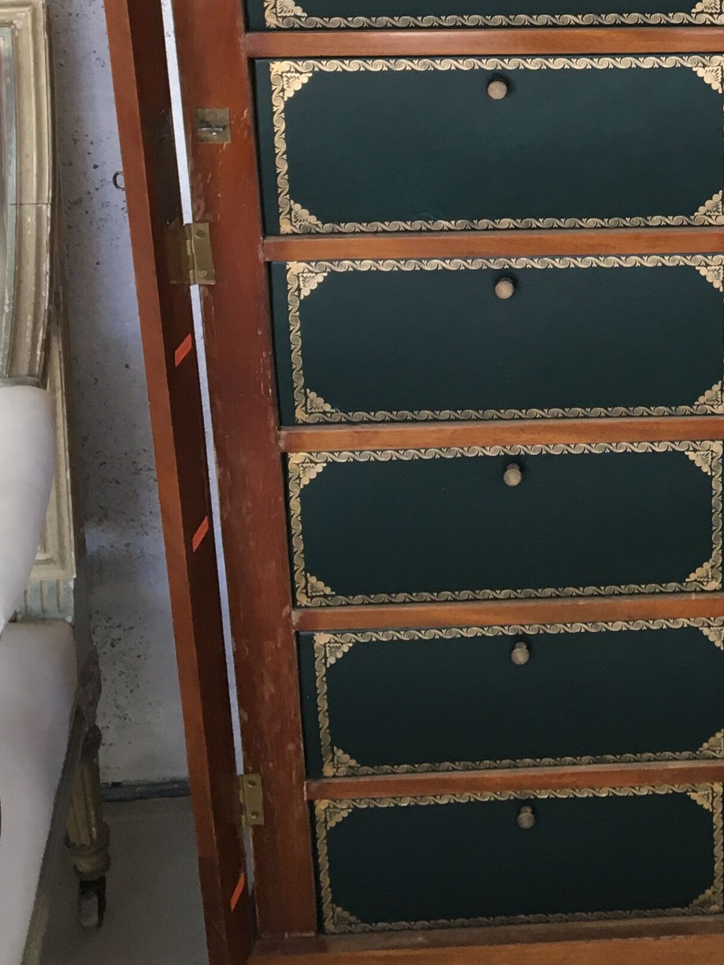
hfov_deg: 19.6
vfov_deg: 25.7
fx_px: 2008
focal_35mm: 72
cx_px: 786
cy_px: 1
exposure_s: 1/33
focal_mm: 4.15
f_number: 2.2
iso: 80
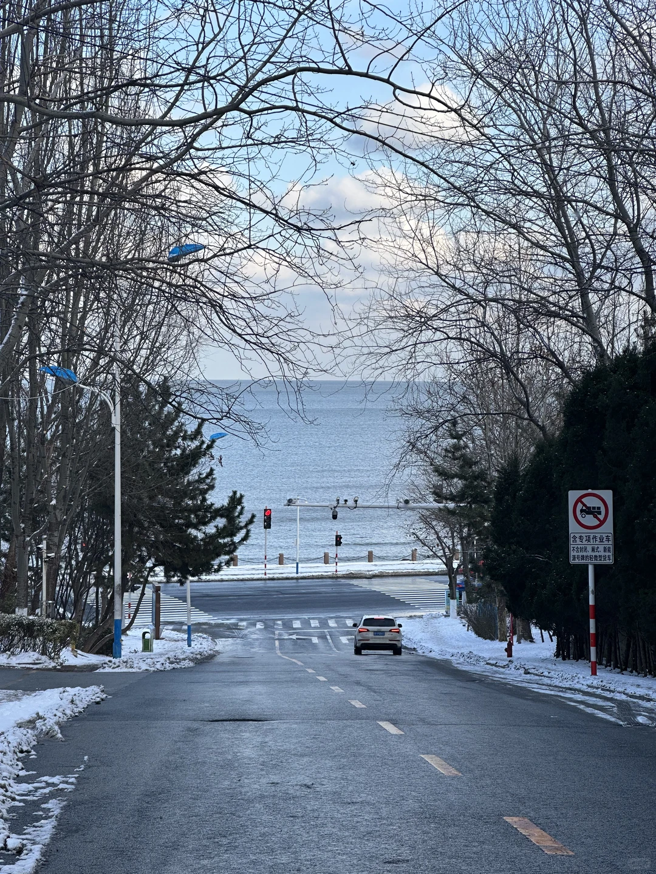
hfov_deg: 19.1
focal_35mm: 77
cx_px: 328
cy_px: 437
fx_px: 1946
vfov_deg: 25.3
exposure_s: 1/328
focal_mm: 9
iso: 32
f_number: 2.8
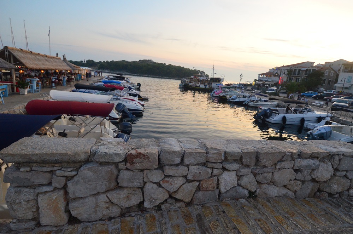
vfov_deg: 67.1
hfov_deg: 90.1
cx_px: 176
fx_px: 176
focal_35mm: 18
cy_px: 117
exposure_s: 1/400
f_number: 5.6
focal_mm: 12
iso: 1800
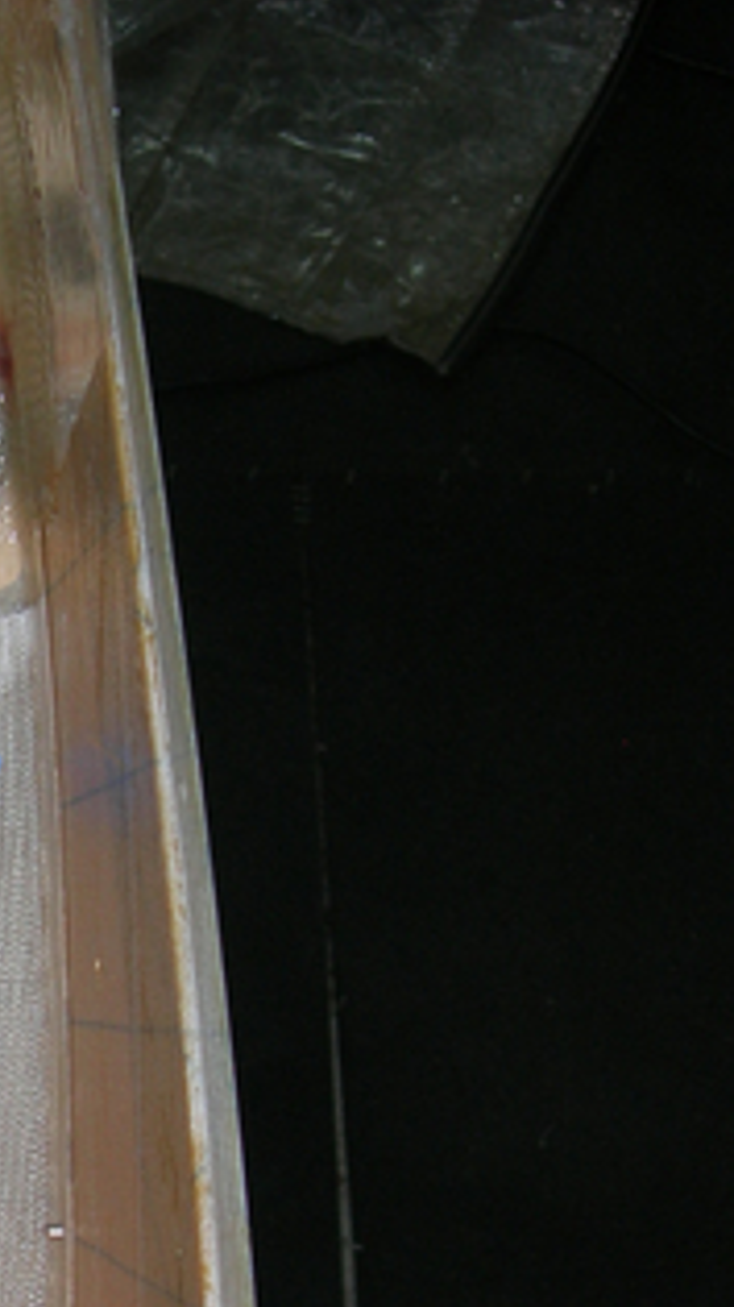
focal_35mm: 84
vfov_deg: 24.7
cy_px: 1137
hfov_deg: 13.9
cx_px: -166
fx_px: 2909
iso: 64
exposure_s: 1/60.1
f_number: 2.8
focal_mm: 7.8
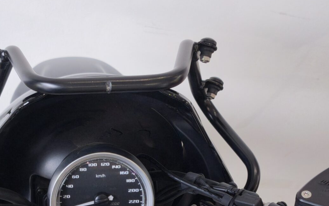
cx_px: 86
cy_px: 282
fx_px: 1085
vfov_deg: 10.5
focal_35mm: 121
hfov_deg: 17.2
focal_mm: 6.57
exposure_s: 1/100
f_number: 1.6
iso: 50
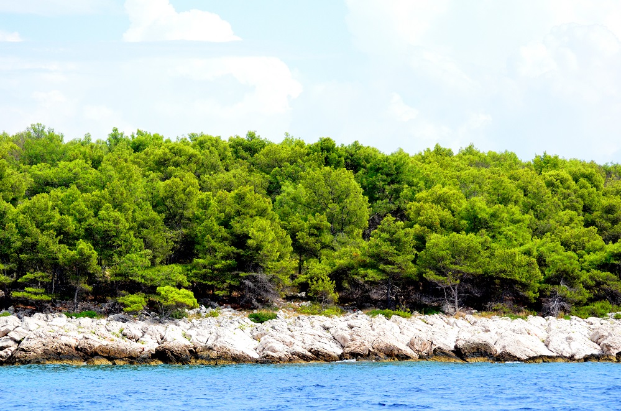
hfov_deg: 14.4
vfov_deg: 9.6
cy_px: 206
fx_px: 2452
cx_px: 310
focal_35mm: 142
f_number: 4.5
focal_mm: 95
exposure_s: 1/8000
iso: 2500
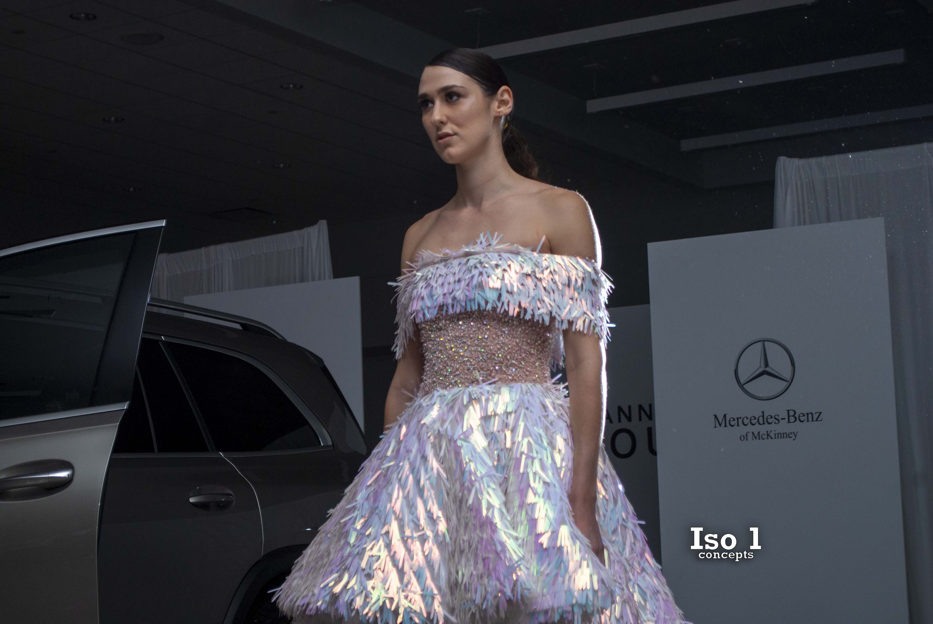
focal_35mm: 72
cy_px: 312
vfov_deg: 19.0
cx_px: 466
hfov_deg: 28.0
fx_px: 1868
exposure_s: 1/40
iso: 200
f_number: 5.3
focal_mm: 48
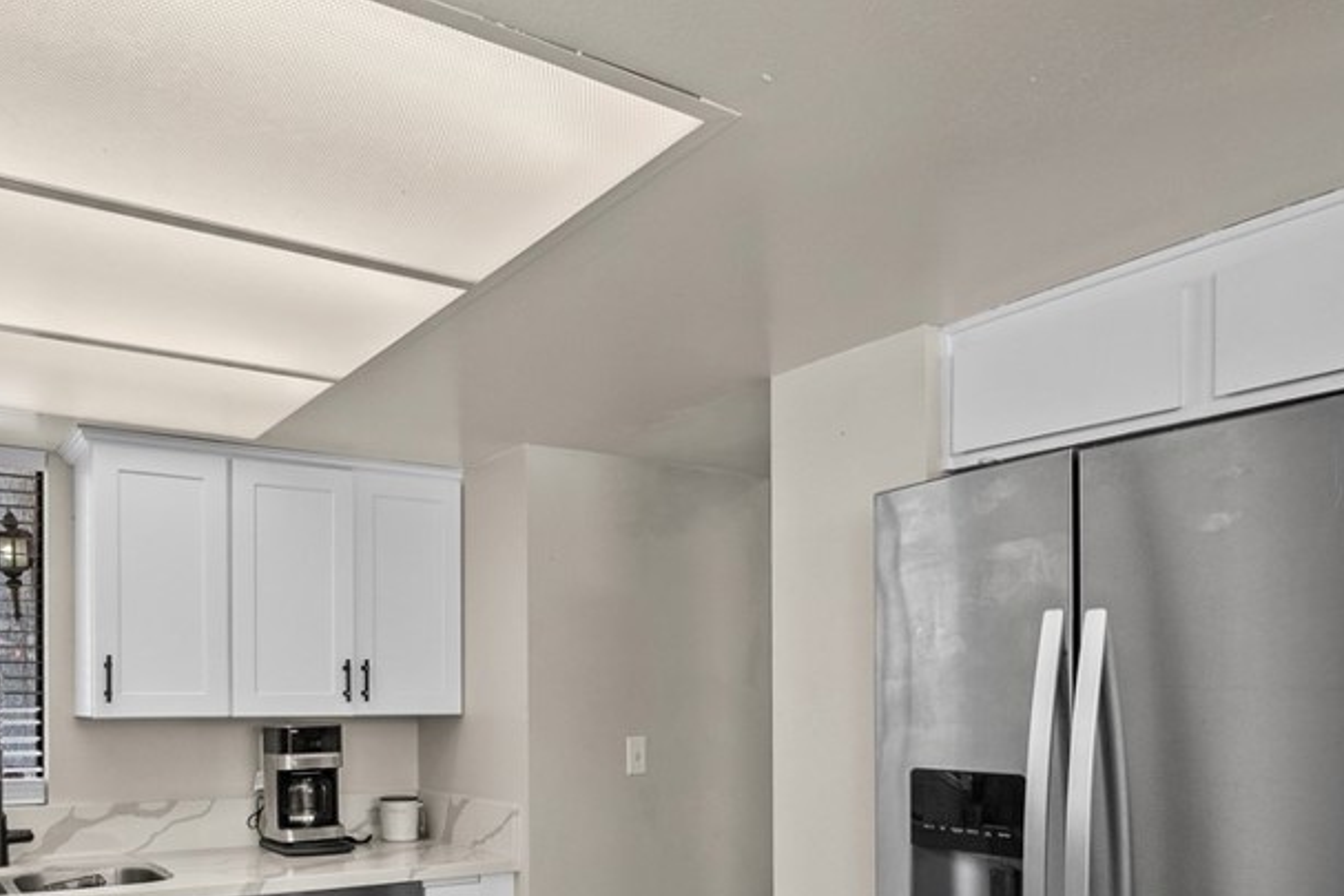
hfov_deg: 65.7
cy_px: 718
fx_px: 1008
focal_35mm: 27
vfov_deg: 45.5
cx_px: 458
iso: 400
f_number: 10
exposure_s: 1/25
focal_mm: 16
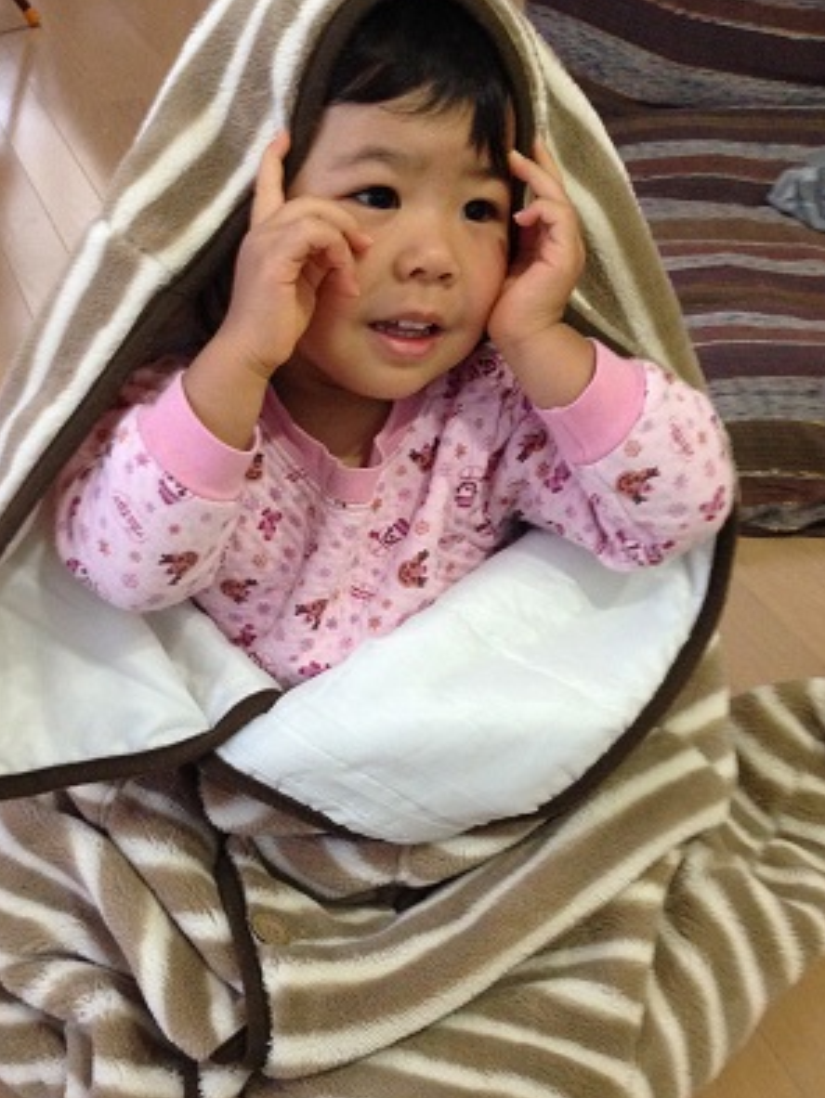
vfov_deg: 45.7
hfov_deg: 35.1
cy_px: 602
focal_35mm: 41
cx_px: 357
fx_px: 1301
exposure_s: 1/20
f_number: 2.4
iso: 250
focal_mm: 4.12
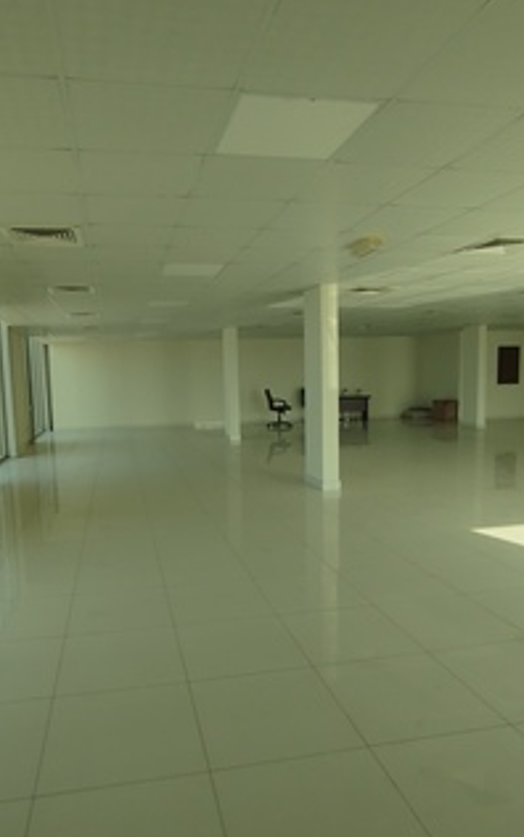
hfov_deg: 52.9
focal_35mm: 23
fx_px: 525
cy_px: 444
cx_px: 221
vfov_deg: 77.0
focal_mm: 1.65
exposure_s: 1/221
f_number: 2.2
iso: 50
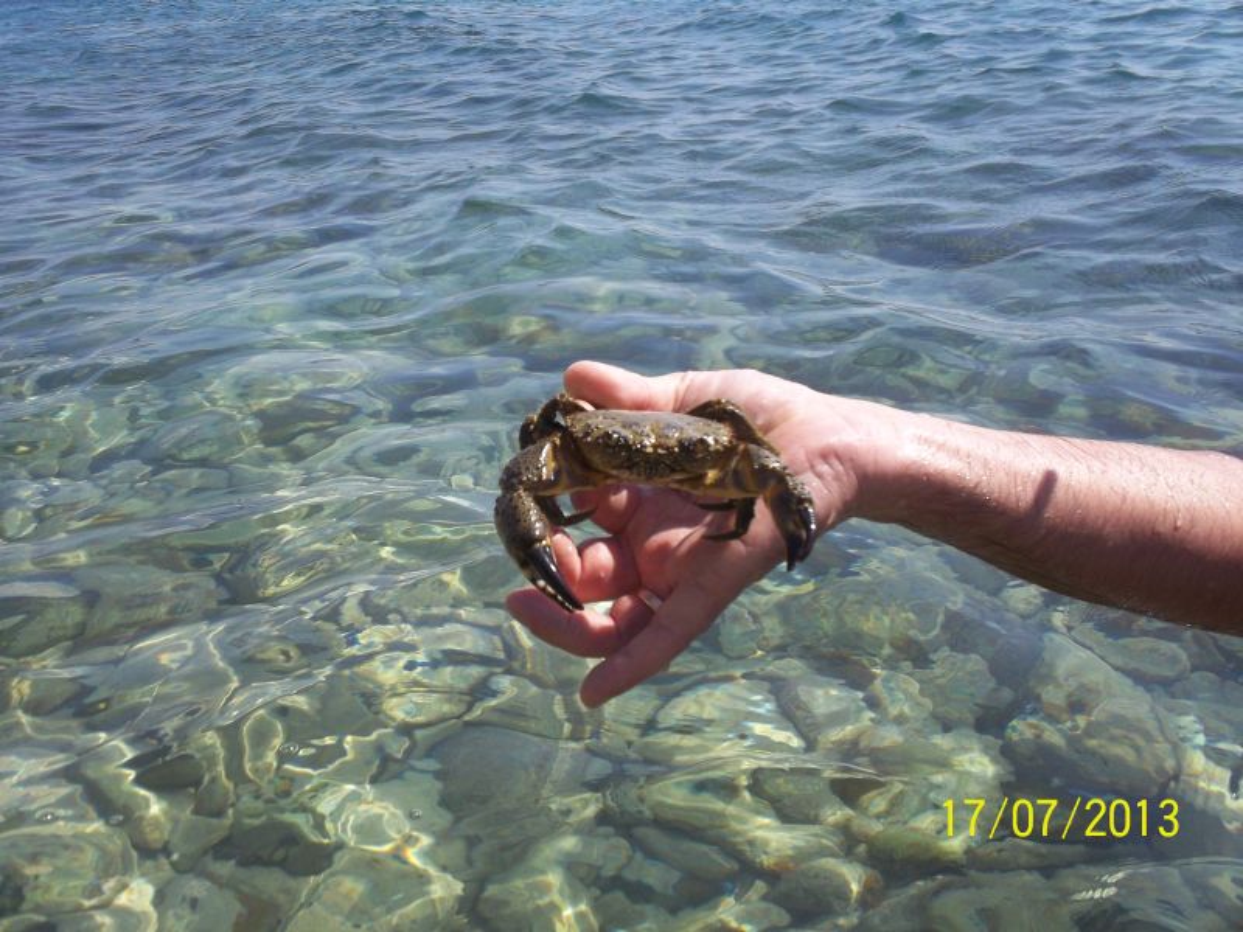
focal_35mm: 38
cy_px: 466
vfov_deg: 37.7
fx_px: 1365
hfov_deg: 49.0
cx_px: 622
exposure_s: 1/500
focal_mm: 6.3
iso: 80
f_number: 4.5
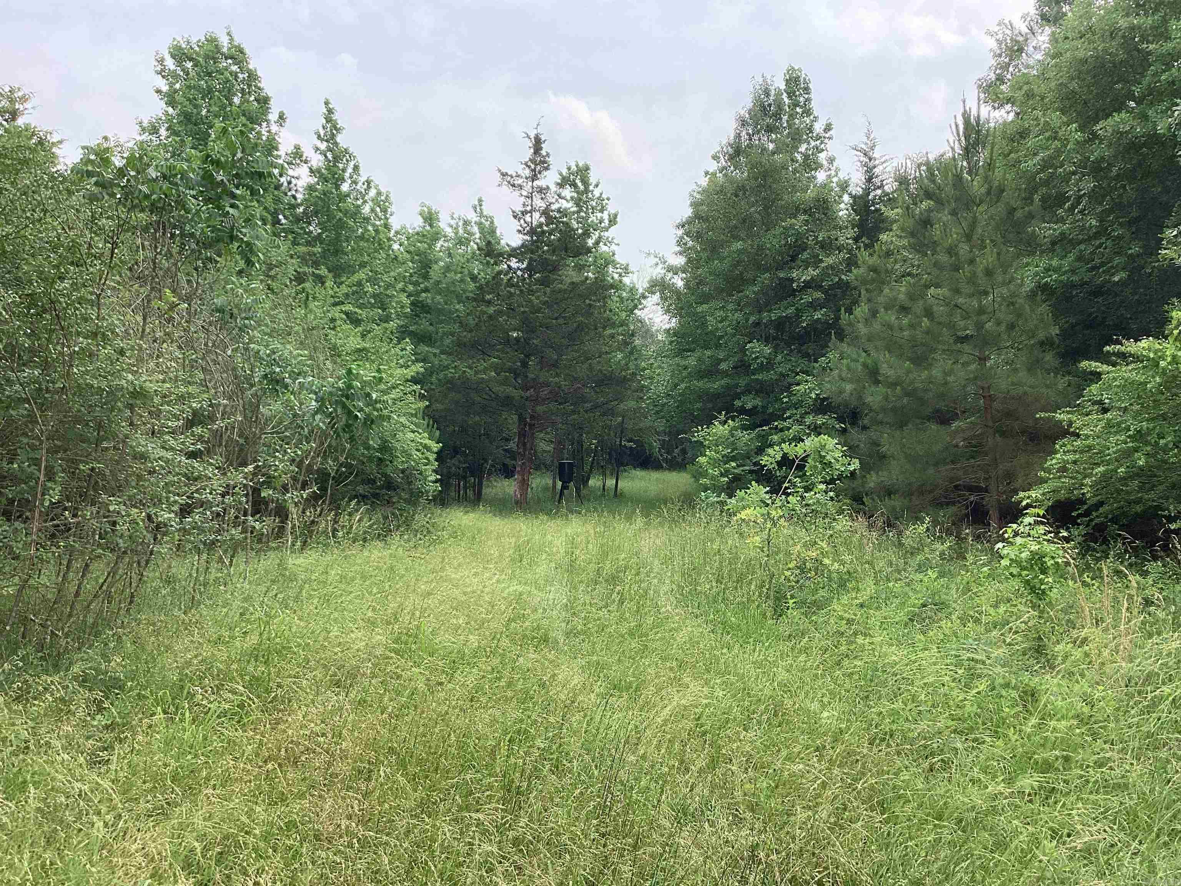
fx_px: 1058
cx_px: 590
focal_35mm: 31
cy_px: 443
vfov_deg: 45.4
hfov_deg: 58.4
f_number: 2.4
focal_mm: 3.3
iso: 25
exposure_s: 1/488
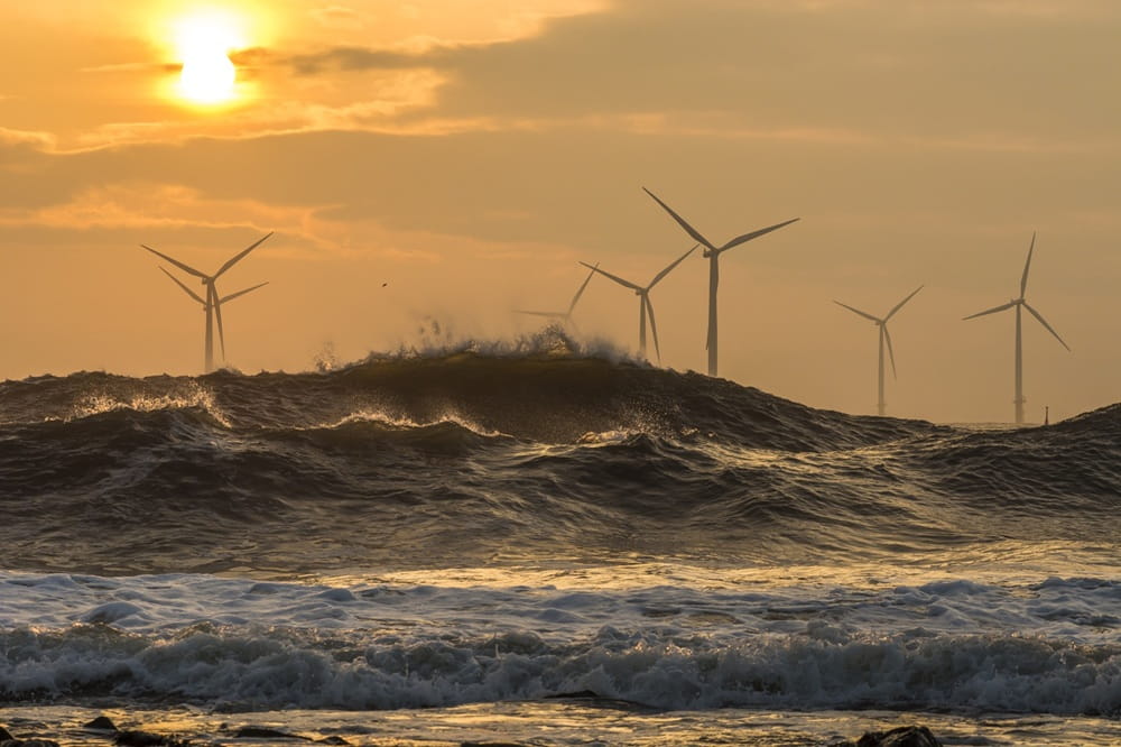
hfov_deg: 11.8
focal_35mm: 174
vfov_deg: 7.9
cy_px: 374
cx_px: 560
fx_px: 5416
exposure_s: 1/320
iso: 500
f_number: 13
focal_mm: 116
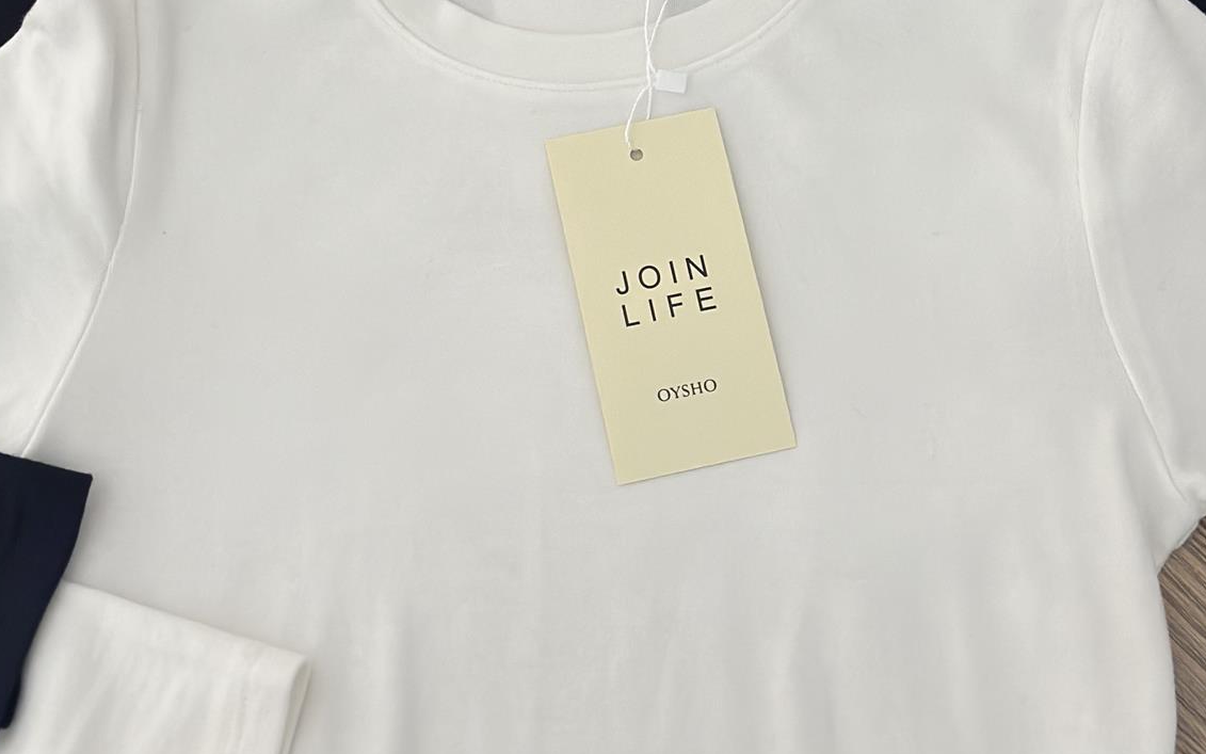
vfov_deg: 17.7
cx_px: 577
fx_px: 2367
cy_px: -9
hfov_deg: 28.6
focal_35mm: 72
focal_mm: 6.86
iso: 400
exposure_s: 1/58
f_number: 1.78
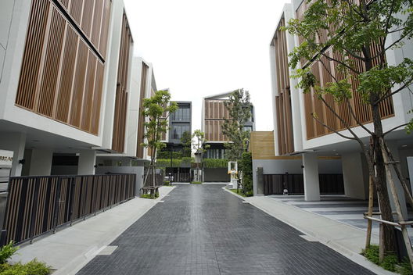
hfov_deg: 86.9
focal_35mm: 19
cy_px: 138
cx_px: 206
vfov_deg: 64.6
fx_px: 218
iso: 200
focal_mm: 19
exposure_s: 1/250
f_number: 8
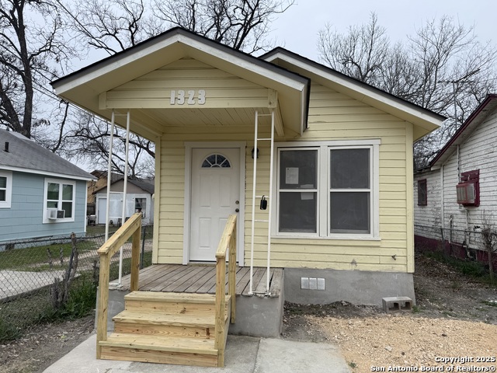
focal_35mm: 24
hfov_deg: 71.6
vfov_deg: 56.8
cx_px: 248
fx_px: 345
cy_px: 186
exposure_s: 1/1059
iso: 80
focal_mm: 6.76
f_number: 1.78
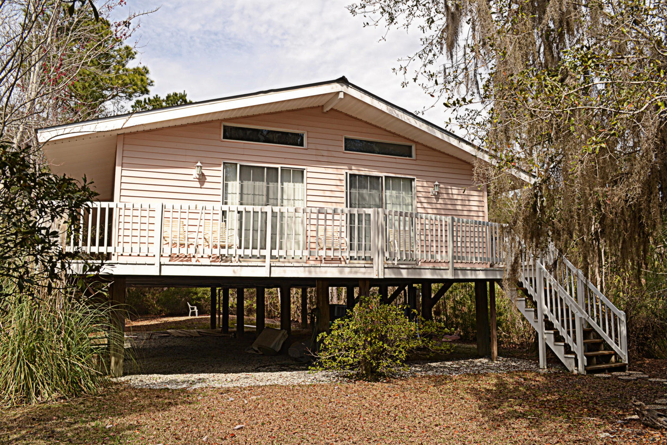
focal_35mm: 30
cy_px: 222
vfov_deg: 43.6
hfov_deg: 61.9
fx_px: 556
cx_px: 334
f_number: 8
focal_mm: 20
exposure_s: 1/250
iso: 100
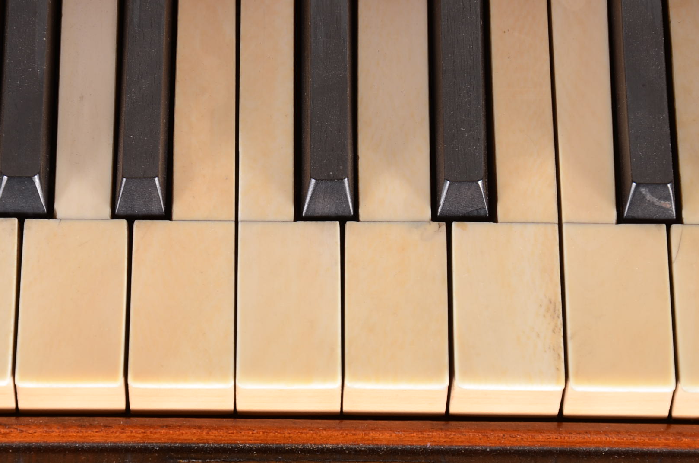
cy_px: 217
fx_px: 4069
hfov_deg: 9.8
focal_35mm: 210
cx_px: 329
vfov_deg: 6.5
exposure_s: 1/100
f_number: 9
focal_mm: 92
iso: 125
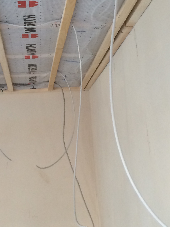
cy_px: -9
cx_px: 41
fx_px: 504
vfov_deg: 24.0
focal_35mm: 77
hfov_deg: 19.0
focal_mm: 4.12
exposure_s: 1/30
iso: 50
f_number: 2.2
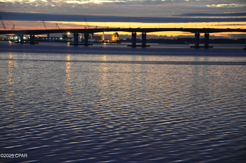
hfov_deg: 14.0
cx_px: 123
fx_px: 1003
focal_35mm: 147
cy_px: 82
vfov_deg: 9.3
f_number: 5.6
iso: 1600
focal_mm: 98
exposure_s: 1/6
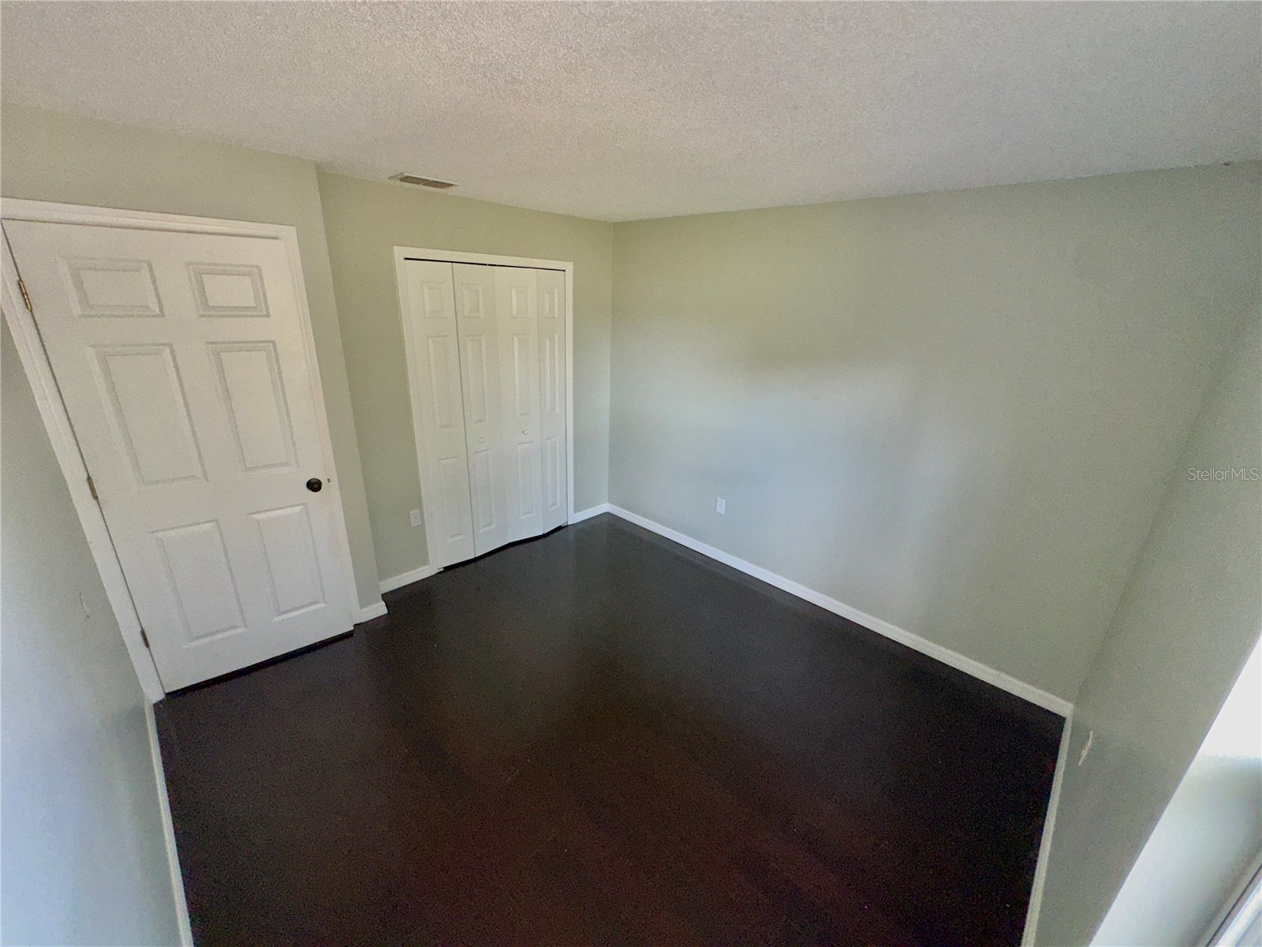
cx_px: 631
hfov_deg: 102.1
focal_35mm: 14
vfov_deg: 85.7
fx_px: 510
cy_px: 474
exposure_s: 1/60
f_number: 2.2
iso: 160
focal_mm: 2.22
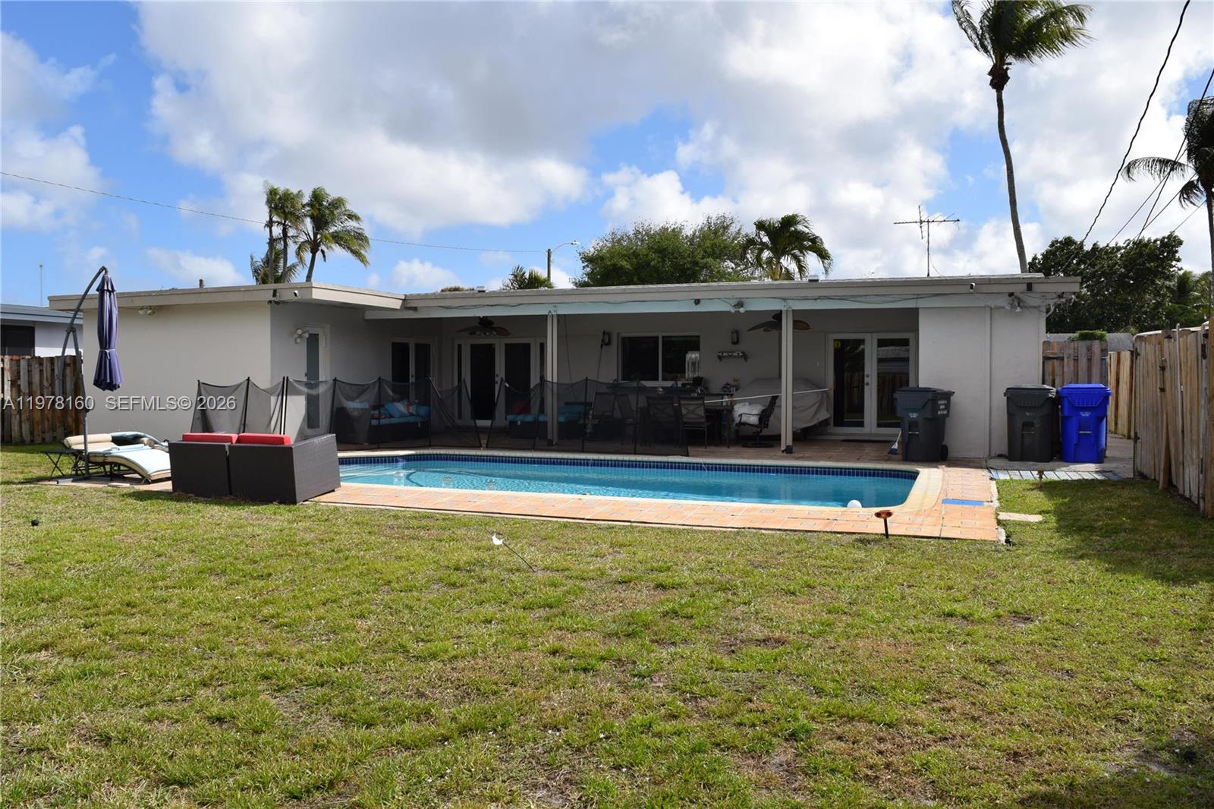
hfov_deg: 67.4
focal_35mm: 27
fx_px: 910
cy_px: 404
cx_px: 607
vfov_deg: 47.9
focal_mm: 18
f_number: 10
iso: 200
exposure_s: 1/400
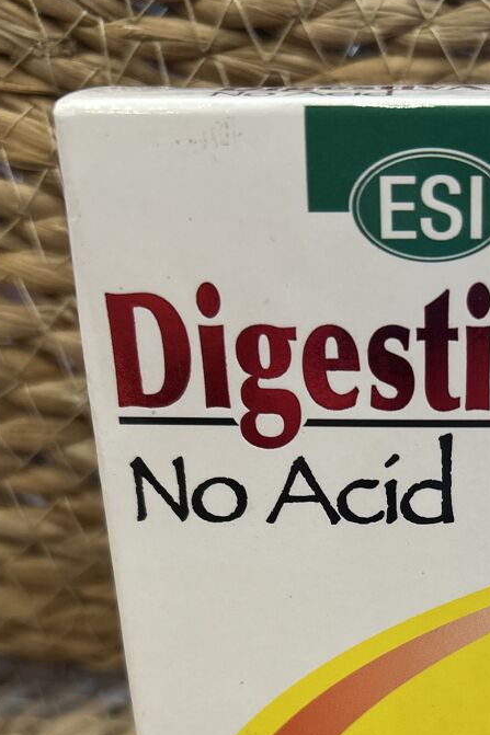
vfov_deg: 34.7
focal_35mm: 55
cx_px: 440
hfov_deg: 23.9
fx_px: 1123
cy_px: 628
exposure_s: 1/100
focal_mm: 5.7
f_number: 1.5
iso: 125
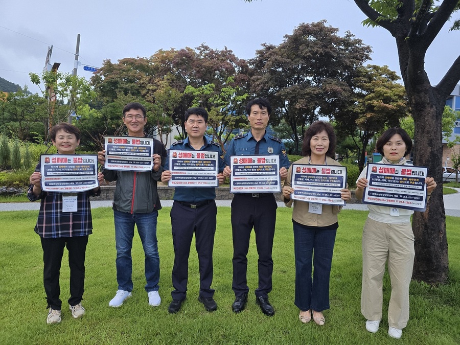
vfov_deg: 58.9
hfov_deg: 73.9
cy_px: 172
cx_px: 230
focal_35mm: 23
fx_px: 306
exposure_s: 1/120
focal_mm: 6.3
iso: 250
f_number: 1.7
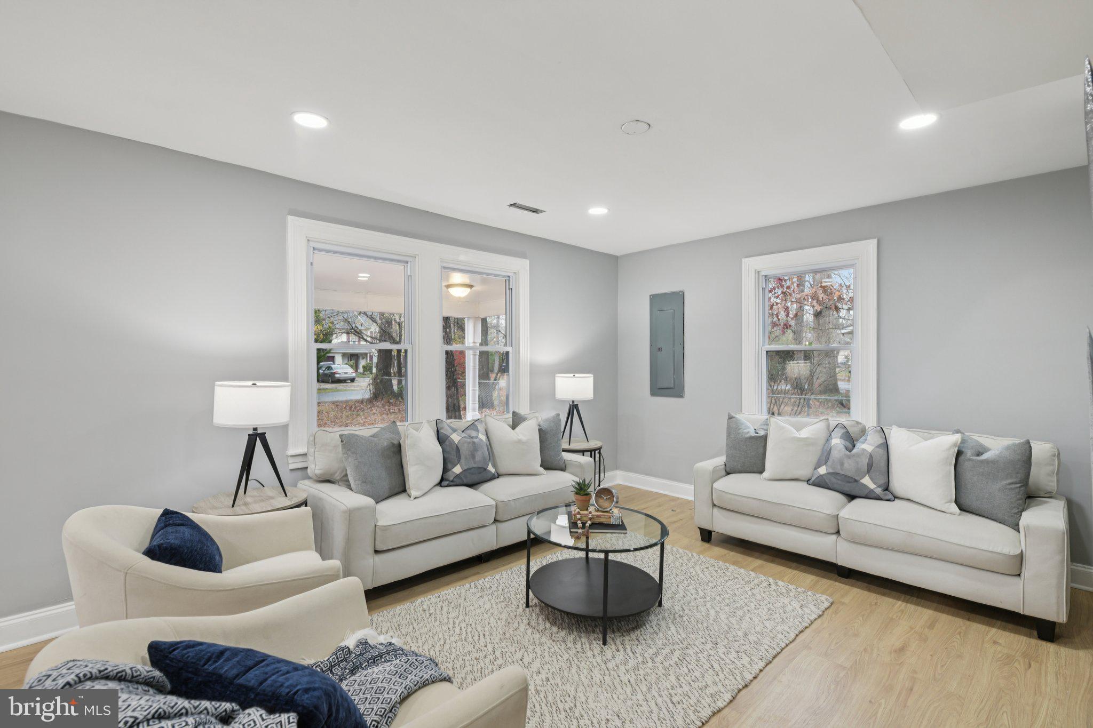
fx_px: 516
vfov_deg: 70.4
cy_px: 364
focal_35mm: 17
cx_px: 546
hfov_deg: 93.3
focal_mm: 17
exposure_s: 1/15
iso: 320
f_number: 8
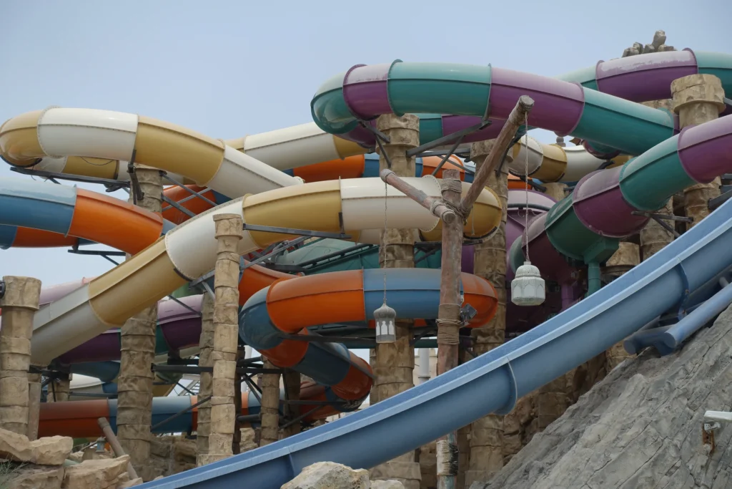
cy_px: 244
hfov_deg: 28.8
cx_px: 366
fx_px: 1423
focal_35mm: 70
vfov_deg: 19.5
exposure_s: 1/160
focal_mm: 25.64
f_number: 4
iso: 125
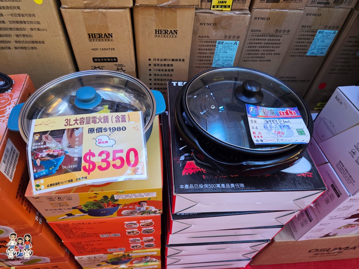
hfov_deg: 73.9
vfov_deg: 58.9
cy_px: 134
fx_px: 239
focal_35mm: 23
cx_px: 180
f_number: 1.7
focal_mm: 6.3
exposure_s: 1/30.2
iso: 320
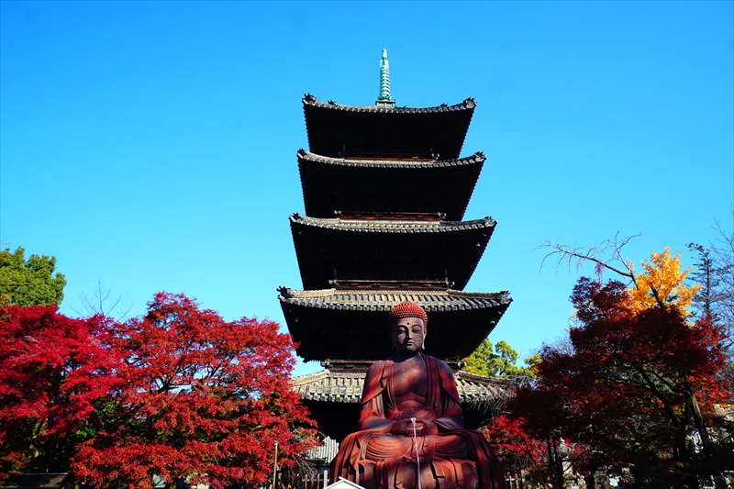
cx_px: 367
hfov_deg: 70.4
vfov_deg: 50.4
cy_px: 244
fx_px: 520
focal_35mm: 26
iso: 100
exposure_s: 1/200
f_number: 7.1
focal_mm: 17
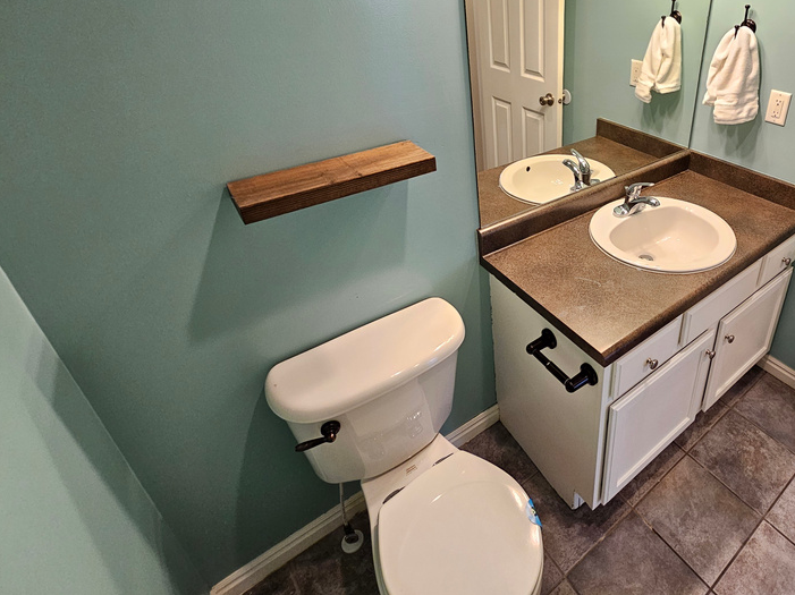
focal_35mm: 19
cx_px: 556
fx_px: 436
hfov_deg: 80.6
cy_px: 201
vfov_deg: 66.9
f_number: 2.2
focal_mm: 2.2
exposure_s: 1/60
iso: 250
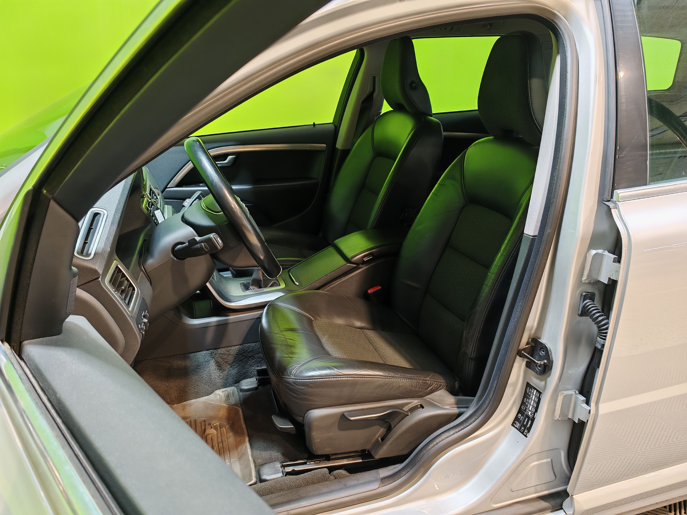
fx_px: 536
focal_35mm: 27
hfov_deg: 65.3
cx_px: 344
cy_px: 258
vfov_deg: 51.4
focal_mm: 6.83
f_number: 2
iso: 64
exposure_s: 1/50
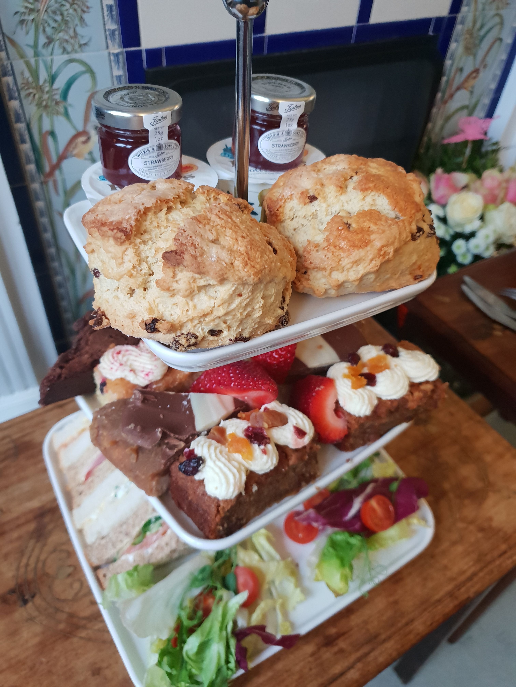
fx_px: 517
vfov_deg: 67.3
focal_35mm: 26
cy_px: 344
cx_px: 258
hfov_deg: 53.1
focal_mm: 4.3
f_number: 1.5
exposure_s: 1/50
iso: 250
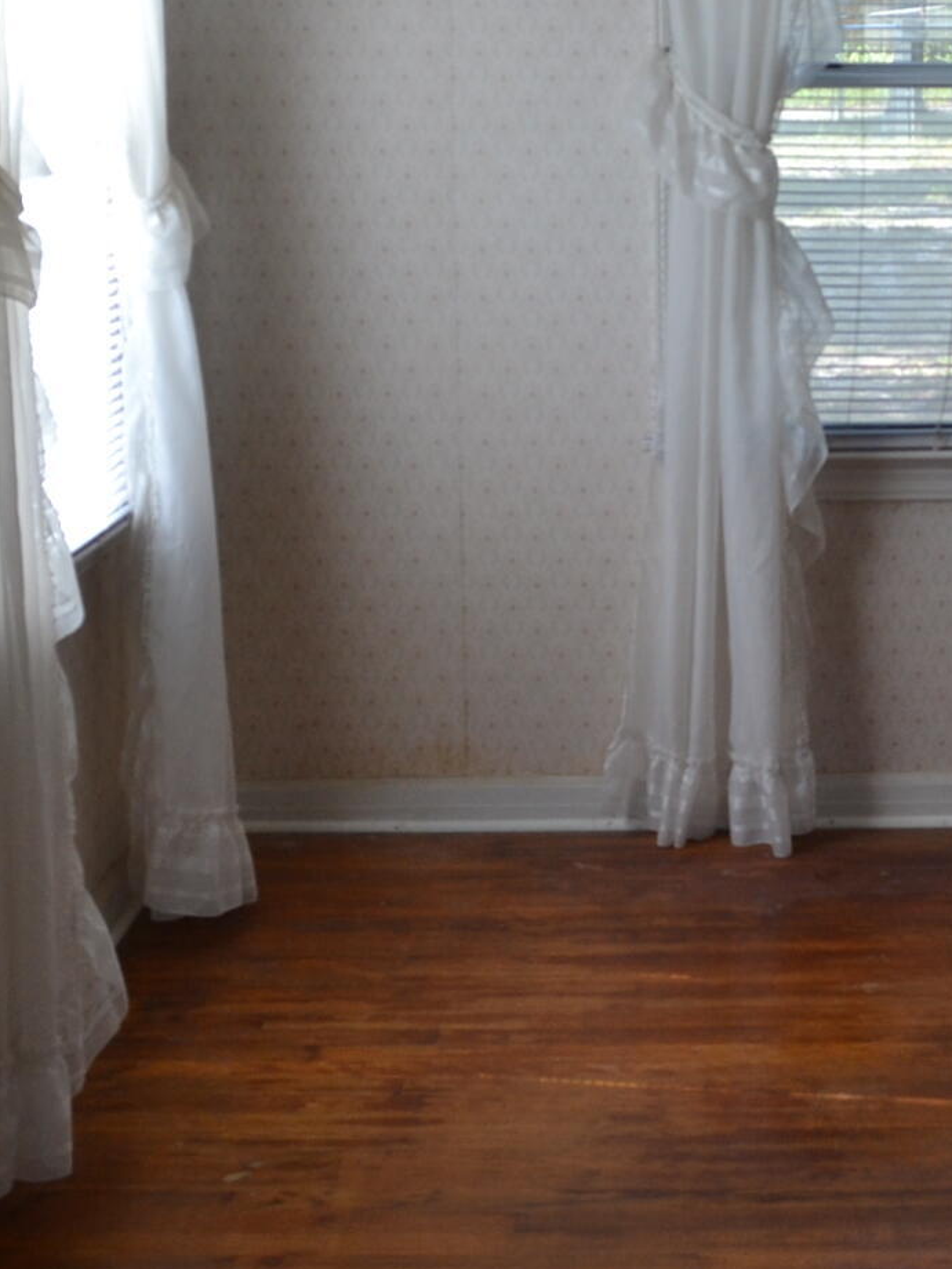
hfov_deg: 22.2
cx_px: 791
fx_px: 2383
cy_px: 295
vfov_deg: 29.3
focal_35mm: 65
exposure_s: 1/125
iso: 400
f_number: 5.6
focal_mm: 18
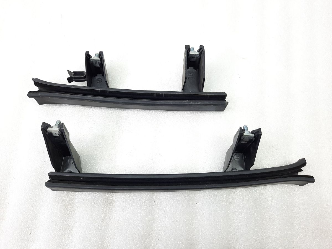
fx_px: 240
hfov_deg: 69.4
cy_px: 124
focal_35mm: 25
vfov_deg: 54.9
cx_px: 166
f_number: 2
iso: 100
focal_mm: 4.6
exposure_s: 1/50
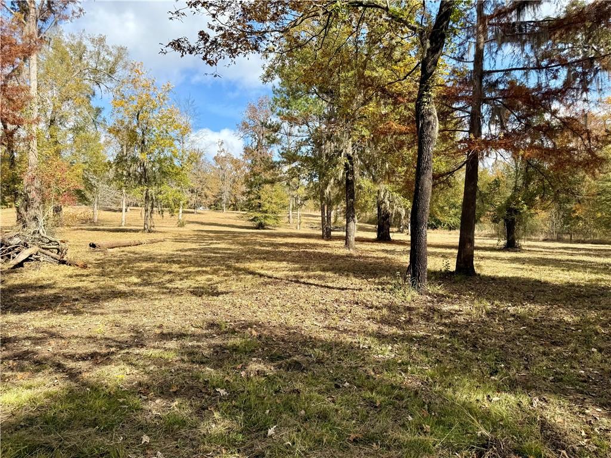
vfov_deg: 56.8
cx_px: 306
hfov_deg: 71.6
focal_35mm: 24
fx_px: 424
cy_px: 229
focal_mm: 6.76
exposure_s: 1/2110
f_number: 1.78
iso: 80
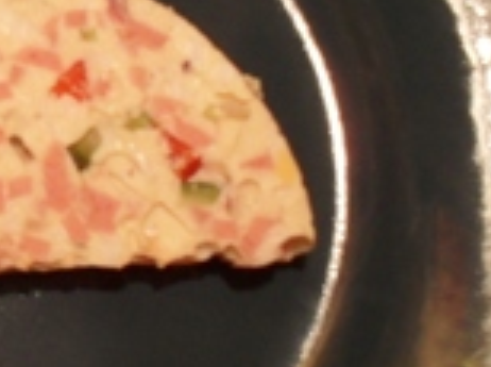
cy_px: 124
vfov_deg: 14.4
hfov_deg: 18.4
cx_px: -70
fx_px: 1445
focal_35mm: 102
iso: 200
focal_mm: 6.3
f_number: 3.2
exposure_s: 1/15
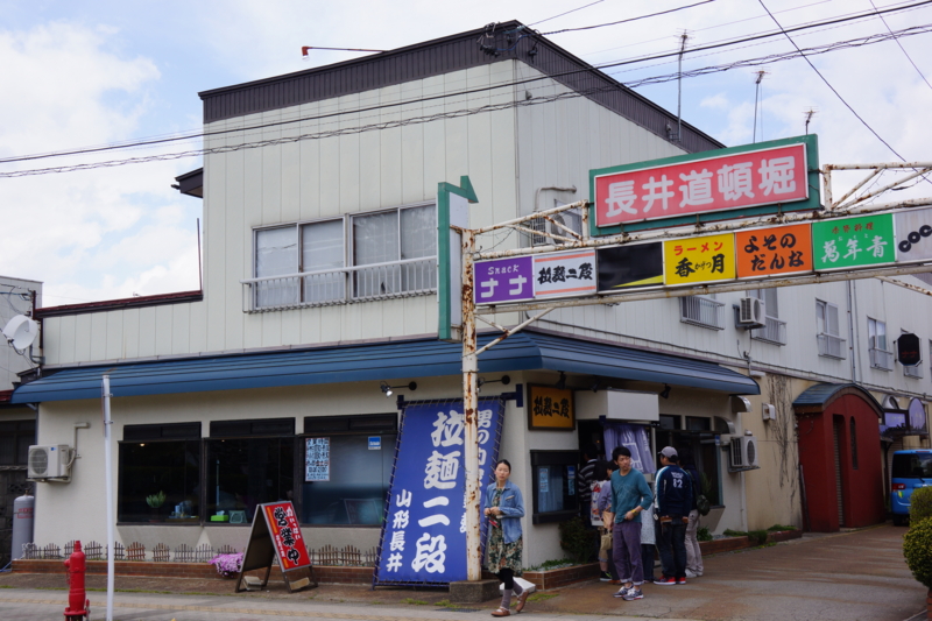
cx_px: 466
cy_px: 310
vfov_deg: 29.2
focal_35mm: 46
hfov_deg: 42.8
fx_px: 1191
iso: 100
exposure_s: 1/100
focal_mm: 31
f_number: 11
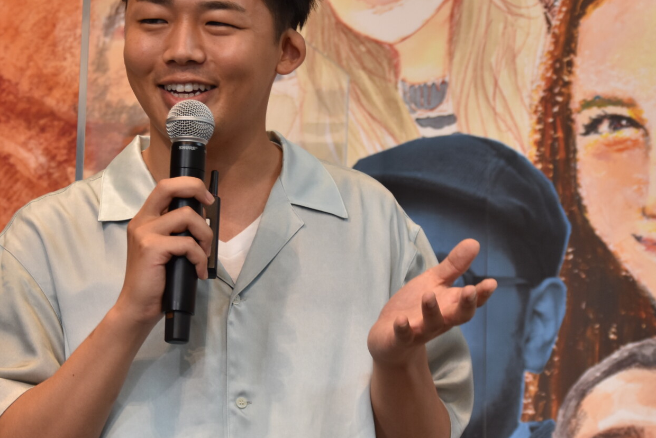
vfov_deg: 6.5
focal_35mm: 213
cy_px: 225
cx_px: 194
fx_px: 3883
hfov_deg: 9.6
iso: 400
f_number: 5.6
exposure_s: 1/125
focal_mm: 86
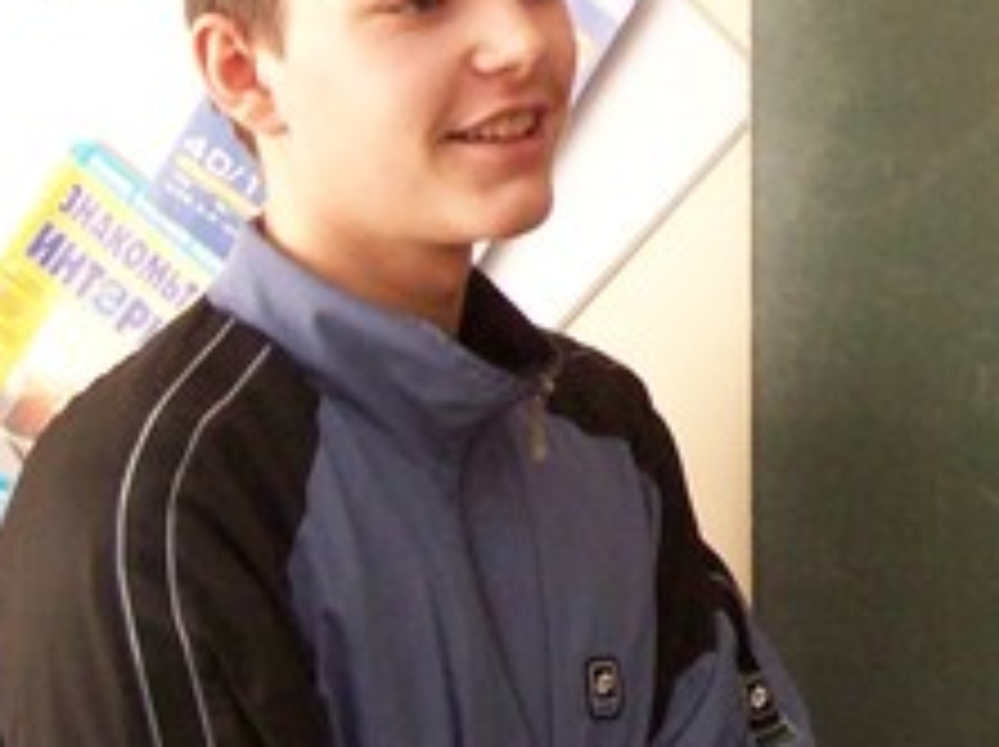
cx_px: 1012
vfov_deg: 14.0
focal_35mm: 104
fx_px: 2998
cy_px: 40
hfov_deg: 18.4
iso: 200
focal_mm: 6
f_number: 2.7
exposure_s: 1/104
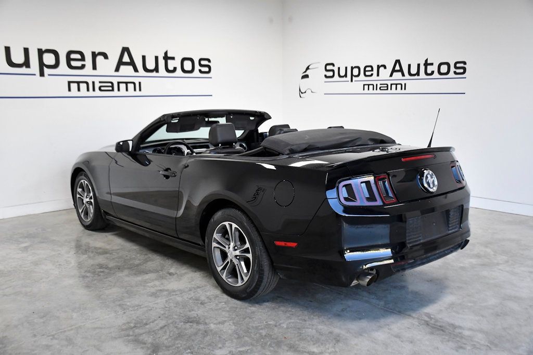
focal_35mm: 34
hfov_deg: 55.8
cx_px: 266
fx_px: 503
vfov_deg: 38.9
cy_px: 178
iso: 2500
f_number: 3.8
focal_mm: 23
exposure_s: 1/1000
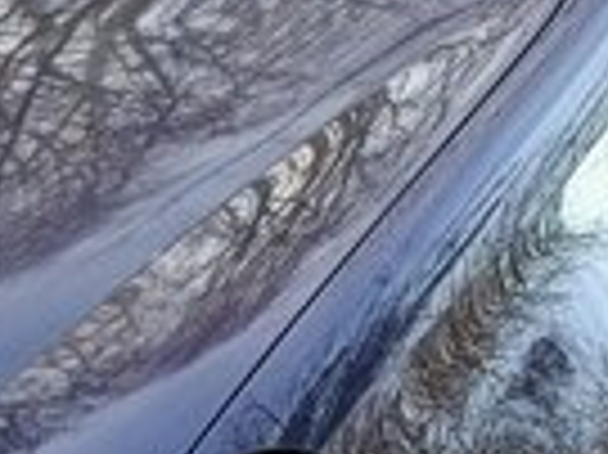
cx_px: 113
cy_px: 355
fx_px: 5001
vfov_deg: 5.2
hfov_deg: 6.9
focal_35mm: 285
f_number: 1.78
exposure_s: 1/121
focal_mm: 6.76
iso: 80
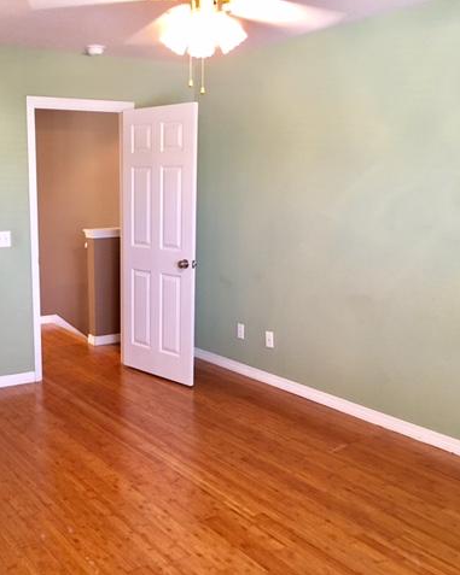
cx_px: 133
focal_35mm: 38
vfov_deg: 48.0
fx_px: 647
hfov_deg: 38.4
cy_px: 288
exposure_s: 1/15
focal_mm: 4.15
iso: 80
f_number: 2.2
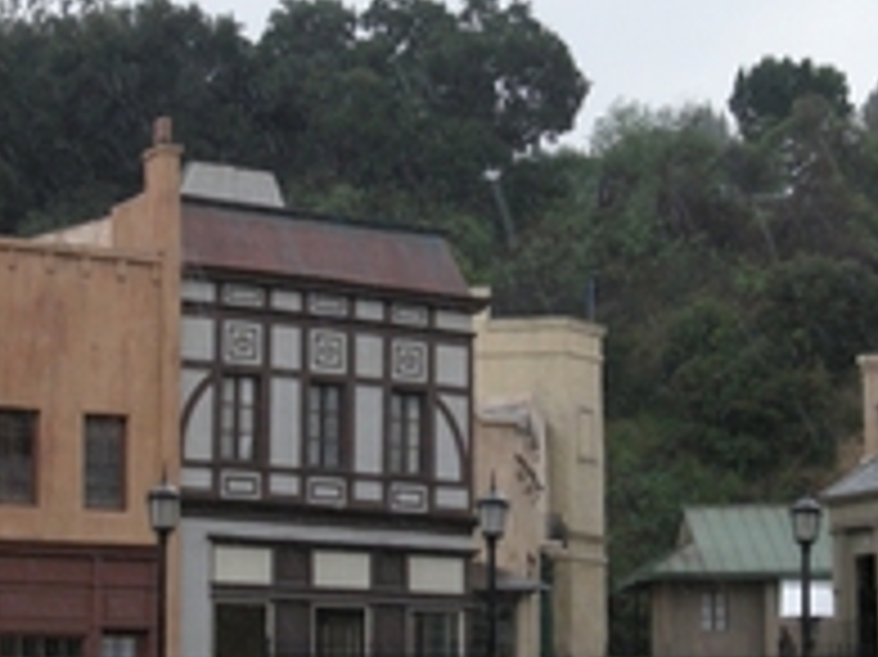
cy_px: 351
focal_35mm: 114
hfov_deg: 17.2
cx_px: 306
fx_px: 2890
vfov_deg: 13.0
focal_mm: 7.9
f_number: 2.8
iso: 150
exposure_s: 1/250
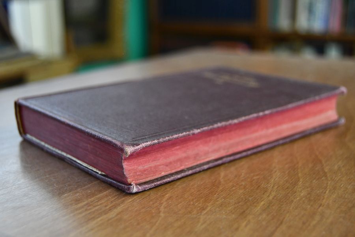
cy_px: 118
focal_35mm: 51
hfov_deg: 38.9
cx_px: 178
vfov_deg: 26.5
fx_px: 503
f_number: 4.5
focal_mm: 34
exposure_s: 1/125
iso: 2000
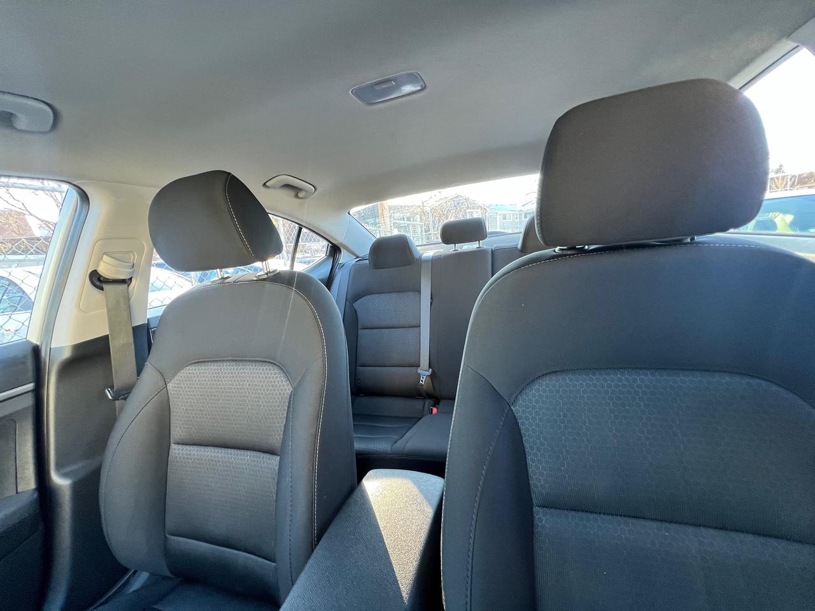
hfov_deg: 106.2
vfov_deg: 89.9
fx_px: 306
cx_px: 408
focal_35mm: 13
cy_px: 306
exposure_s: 1/91
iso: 250
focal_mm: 1.57
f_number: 1.8
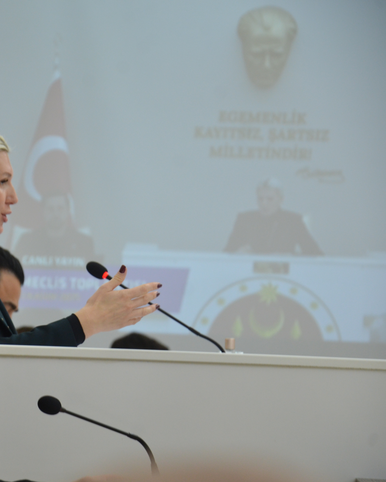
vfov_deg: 8.6
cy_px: 242
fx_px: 3195
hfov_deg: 6.9
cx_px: 23
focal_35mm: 224
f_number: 5.6
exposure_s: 1/60
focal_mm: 105
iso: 800
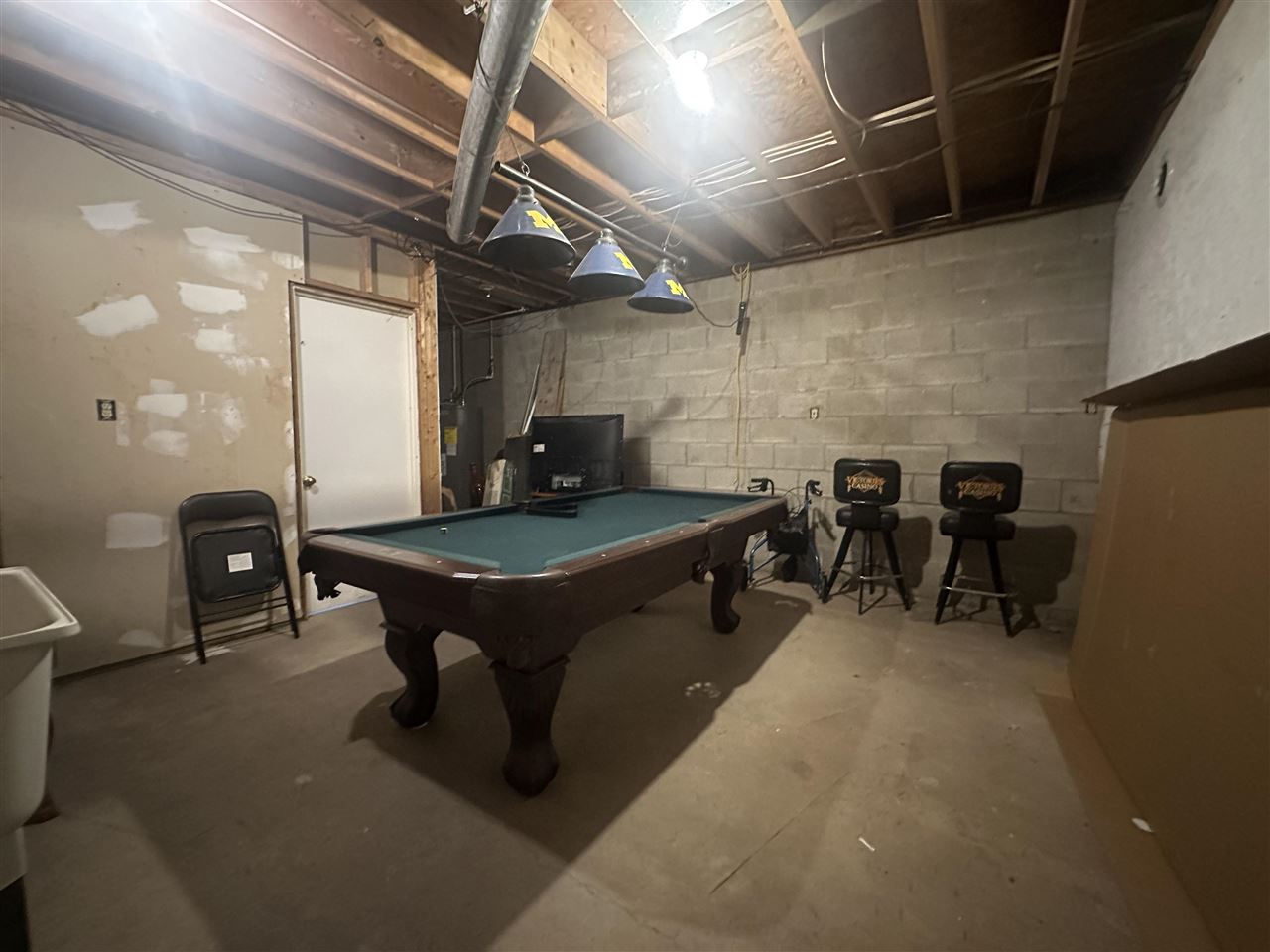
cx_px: 635
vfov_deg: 85.7
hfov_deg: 102.1
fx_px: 514
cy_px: 476
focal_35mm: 14
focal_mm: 2.22
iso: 1250
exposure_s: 1/30
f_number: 2.2
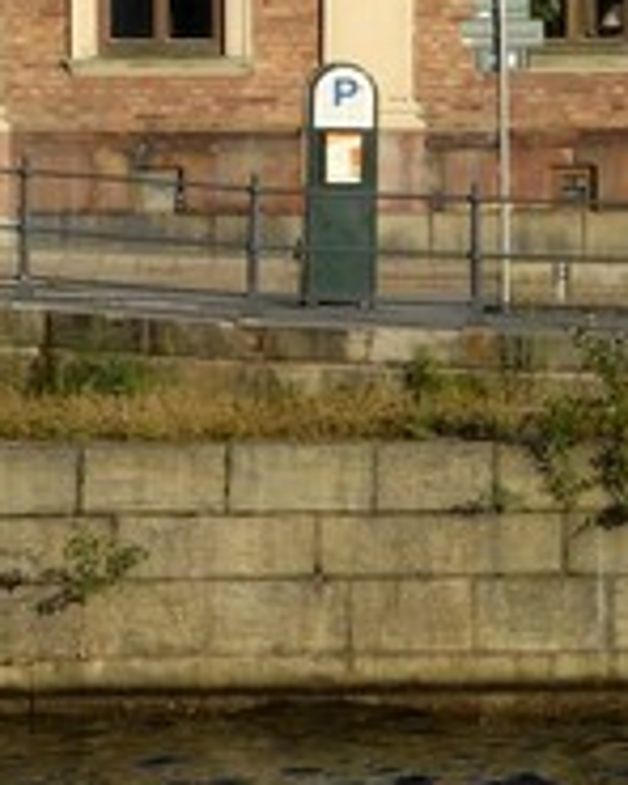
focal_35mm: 487
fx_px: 11314
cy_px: -238
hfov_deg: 3.1
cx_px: 2402
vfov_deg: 4.0
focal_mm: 40
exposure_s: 1/200
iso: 100
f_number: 10
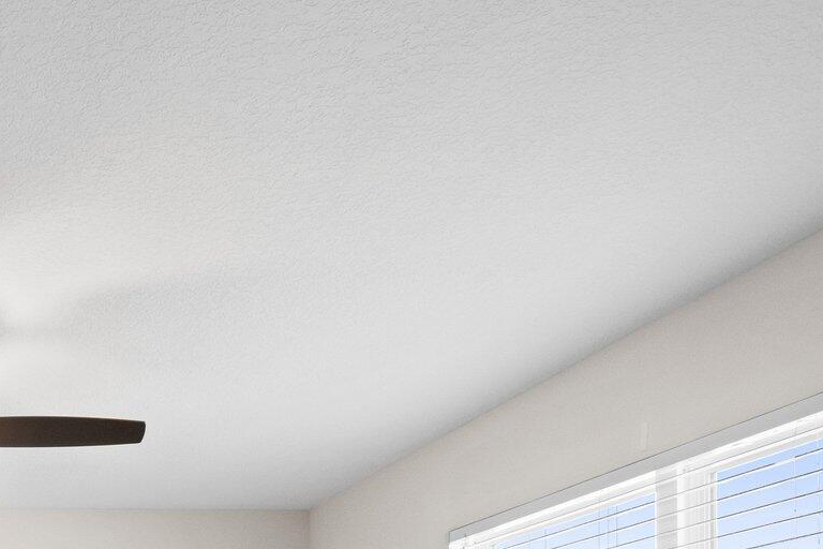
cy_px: 723
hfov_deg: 38.7
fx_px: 914
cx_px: -110
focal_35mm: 40
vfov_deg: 27.5
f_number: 8
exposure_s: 1/4
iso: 400
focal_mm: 10
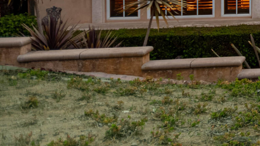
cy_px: -67
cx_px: 484
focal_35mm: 70
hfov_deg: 20.2
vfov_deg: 15.9
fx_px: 483
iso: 400
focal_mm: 17
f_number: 2.8
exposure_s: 1/60
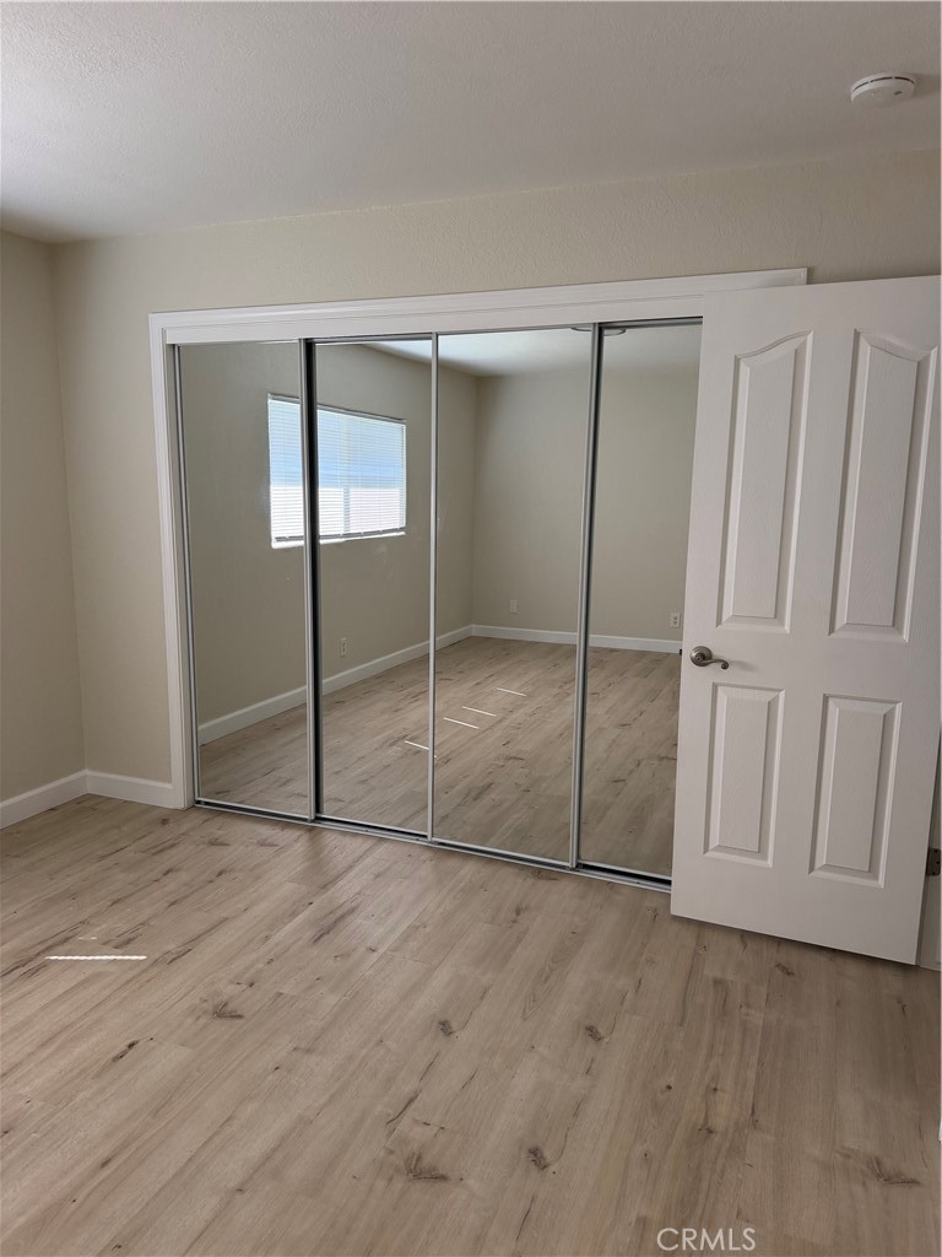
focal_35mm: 24
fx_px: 871
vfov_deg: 71.6
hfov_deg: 56.8
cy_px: 628
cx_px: 471
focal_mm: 6.76
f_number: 1.78
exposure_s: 1/221
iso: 160
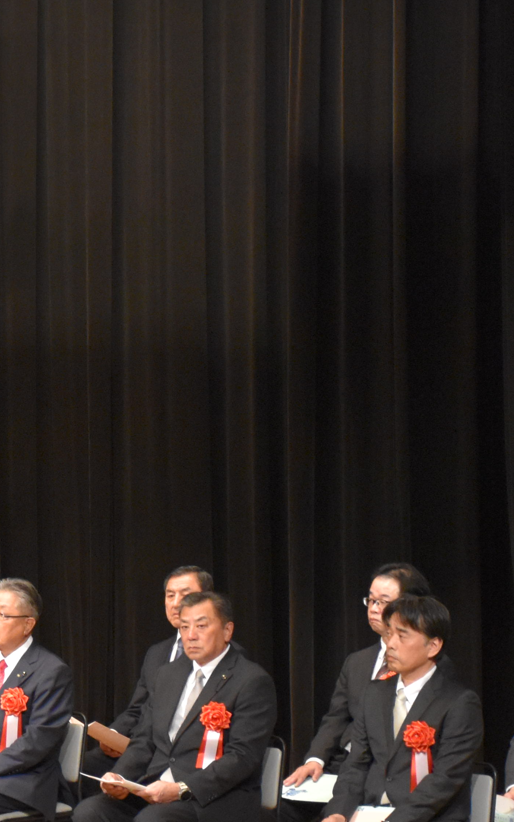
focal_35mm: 212
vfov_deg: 9.9
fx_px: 4752
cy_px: 345
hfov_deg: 6.0
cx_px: -475
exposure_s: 1/60
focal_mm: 52
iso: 2500
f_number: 4.8
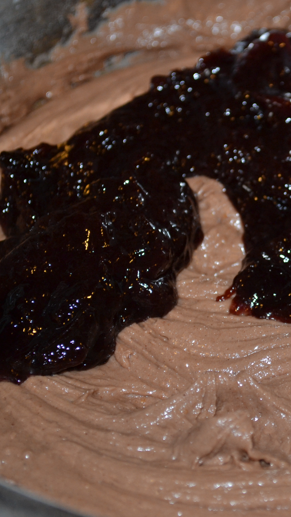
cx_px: 344
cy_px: 258
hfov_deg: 10.9
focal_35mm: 109
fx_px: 1495
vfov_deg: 19.6
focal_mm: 46
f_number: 5.3
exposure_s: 1/60
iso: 720
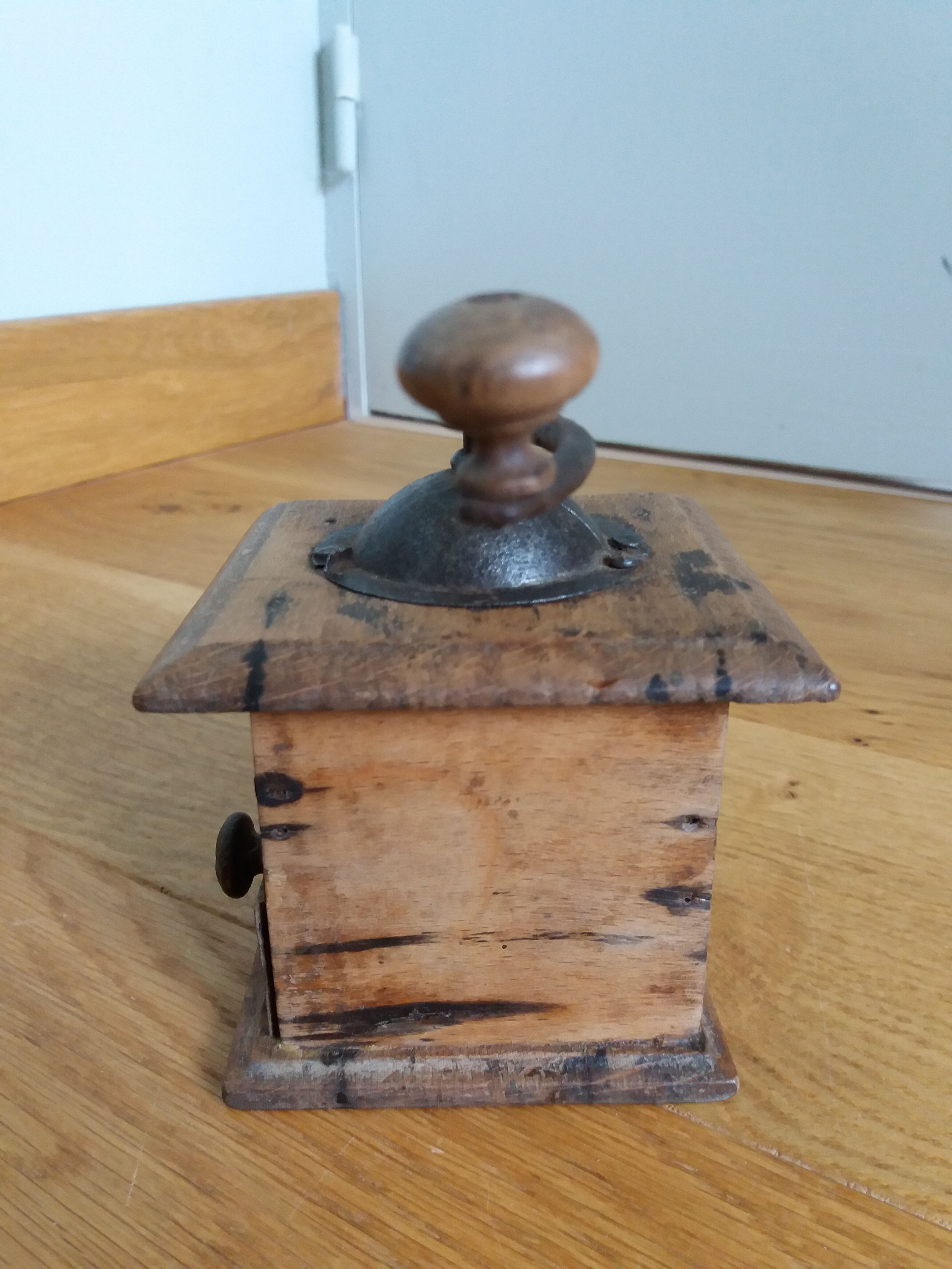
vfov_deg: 63.4
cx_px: 476
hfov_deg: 49.7
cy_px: 634
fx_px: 1027
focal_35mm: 28
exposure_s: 1/17
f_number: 1.9
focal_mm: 3.7
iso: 160
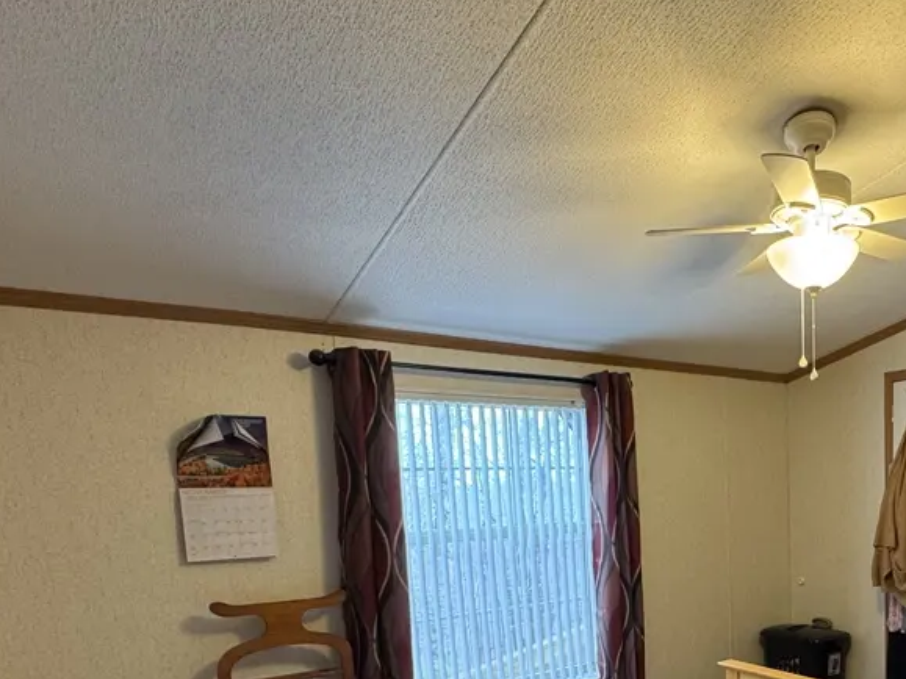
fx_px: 759
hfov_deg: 57.3
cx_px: 720
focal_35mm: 29
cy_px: 584
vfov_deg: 44.7
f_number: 2.2
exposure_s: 1/60
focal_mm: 2.22
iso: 200
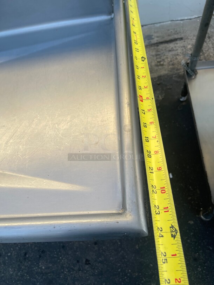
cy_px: 142
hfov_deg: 53.1
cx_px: 107
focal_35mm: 26
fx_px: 214
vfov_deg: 67.3
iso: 32
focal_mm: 5.1
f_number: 1.6
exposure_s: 1/545
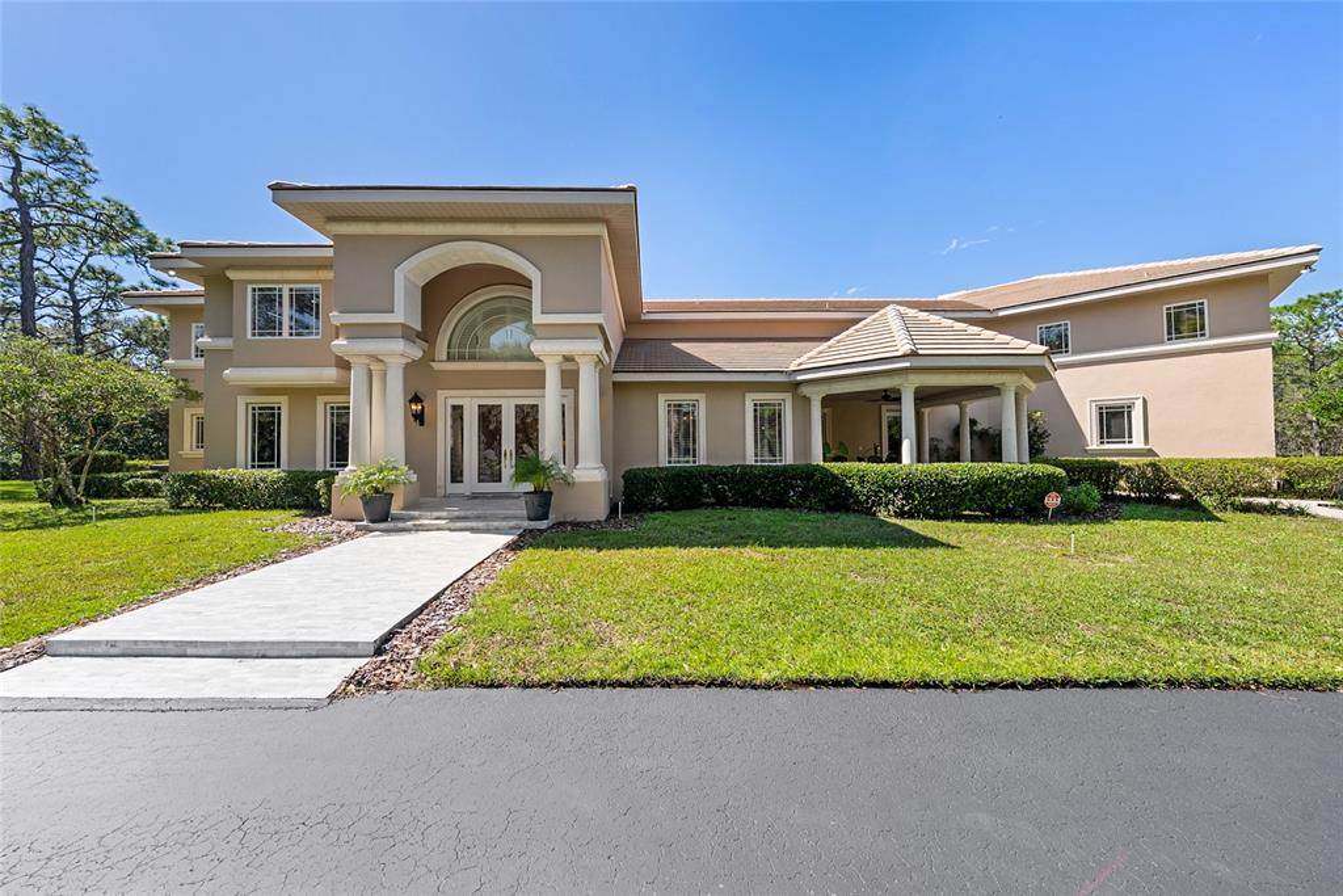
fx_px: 448
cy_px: 448
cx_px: 672
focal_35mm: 12
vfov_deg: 90.0
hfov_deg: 112.6
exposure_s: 1/200
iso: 80
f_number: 5.6
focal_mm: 12
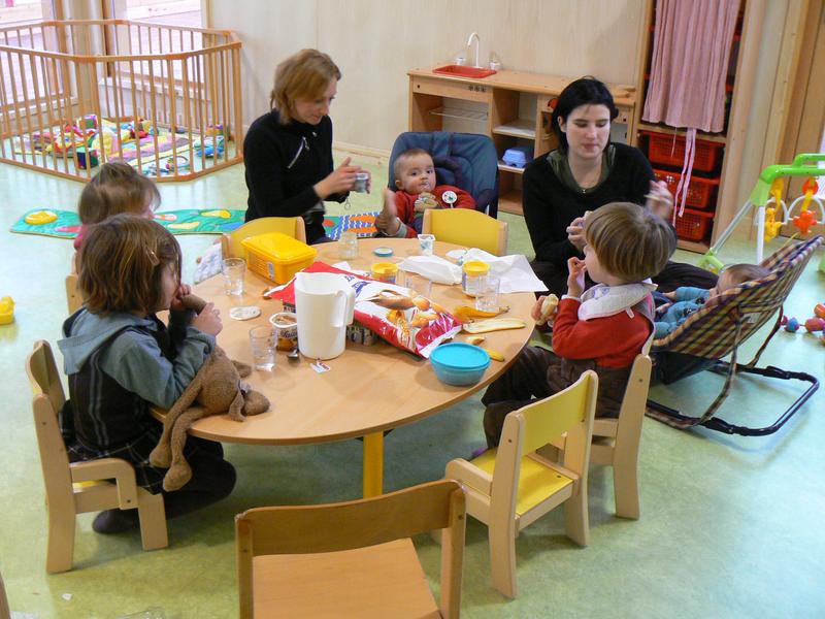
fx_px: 882
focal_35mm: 37
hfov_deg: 50.1
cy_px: 310
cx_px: 412
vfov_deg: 38.7
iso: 200
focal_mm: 6
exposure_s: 1/20
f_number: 2.8
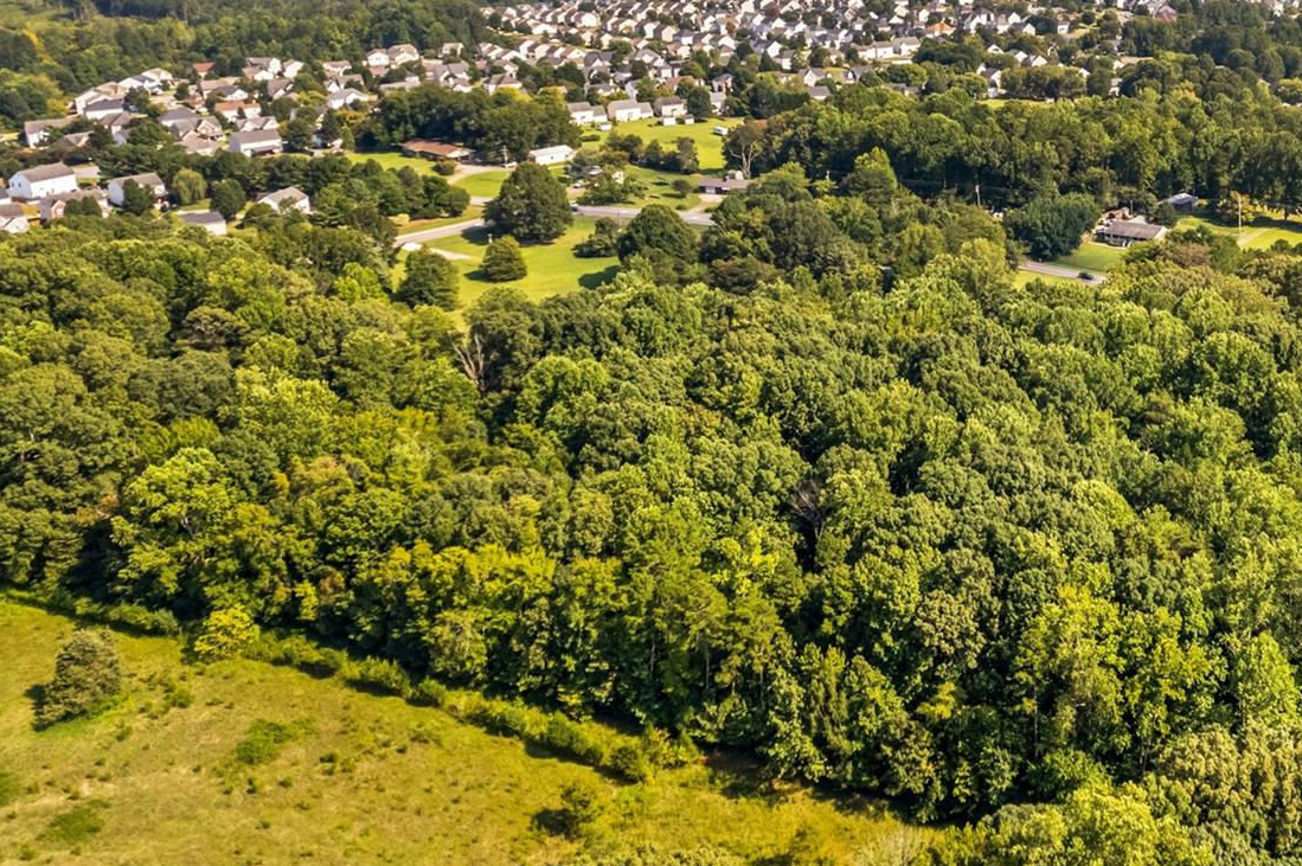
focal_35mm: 41
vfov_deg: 32.1
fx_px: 1482
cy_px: 229
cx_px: 1107
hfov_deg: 44.3
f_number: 2.8
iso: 120
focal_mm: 8.38
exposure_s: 1/1000
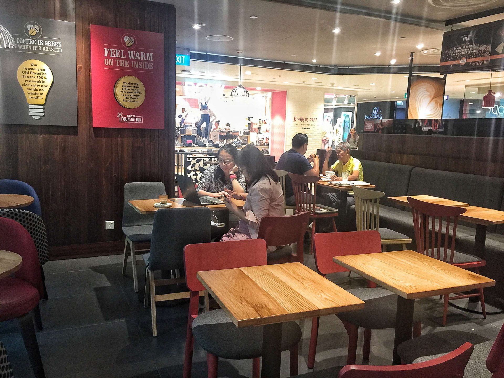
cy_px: 189
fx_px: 422
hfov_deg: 61.7
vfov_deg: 48.2
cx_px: 252
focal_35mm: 29
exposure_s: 1/17
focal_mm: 4.15
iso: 64
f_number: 2.2
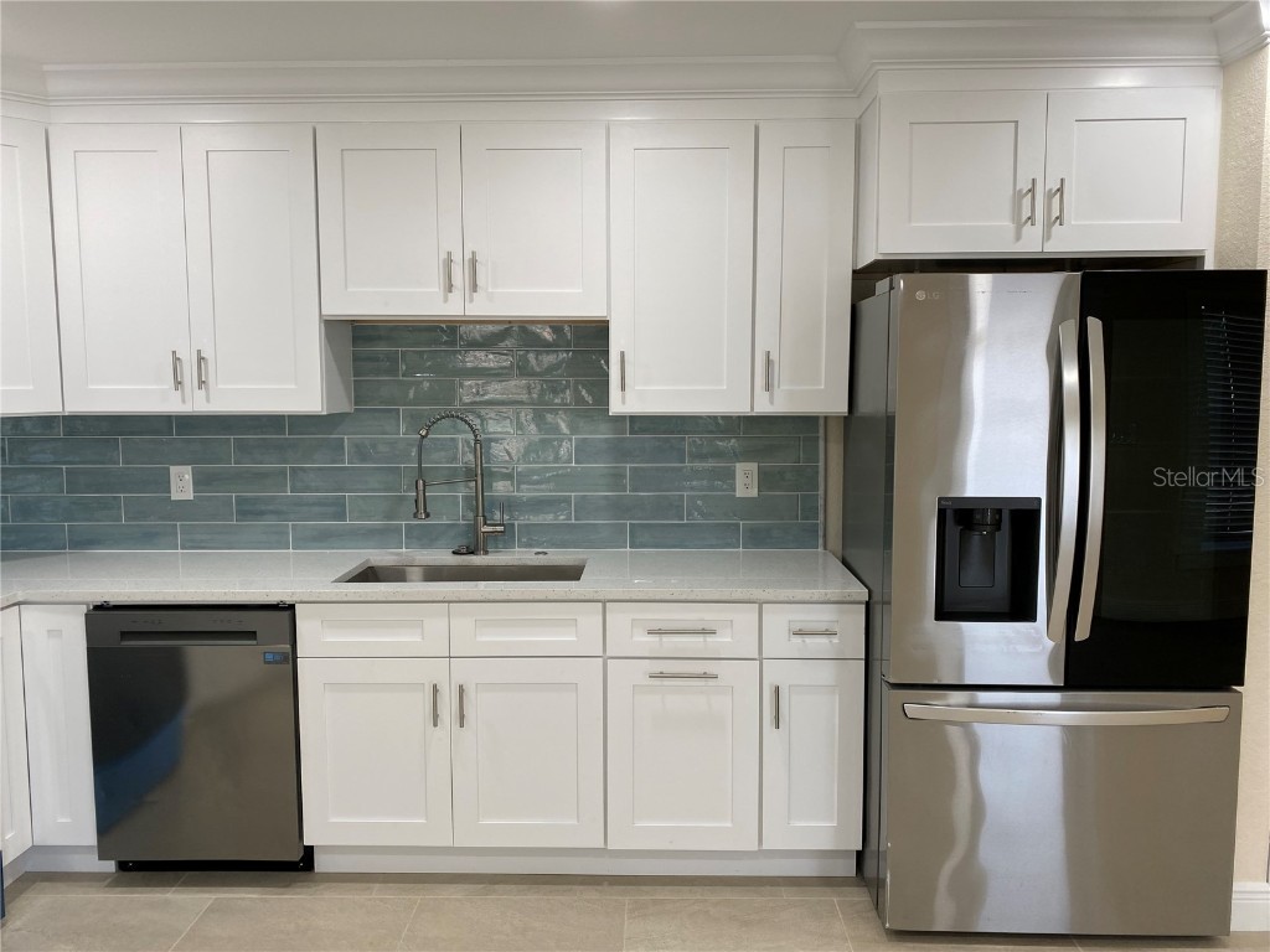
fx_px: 954
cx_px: 635
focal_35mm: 26
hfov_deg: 67.3
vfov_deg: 53.1
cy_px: 476
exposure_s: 1/122
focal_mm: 4.25
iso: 80
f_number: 1.8
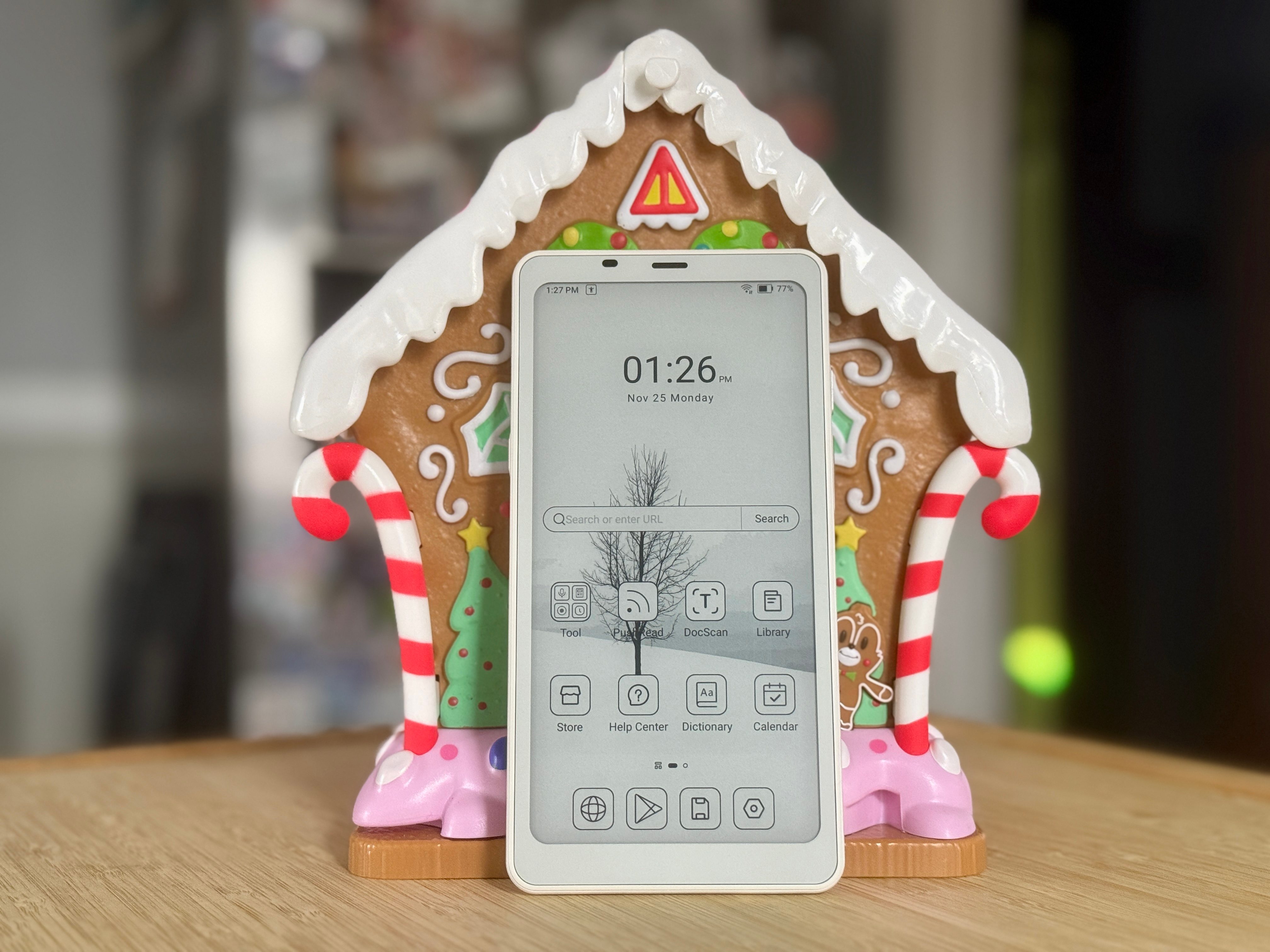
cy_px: 476
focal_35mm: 48
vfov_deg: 30.3
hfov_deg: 39.7
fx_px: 1761
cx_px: 635
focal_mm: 6.76
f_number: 1.78
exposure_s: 1/60
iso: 250
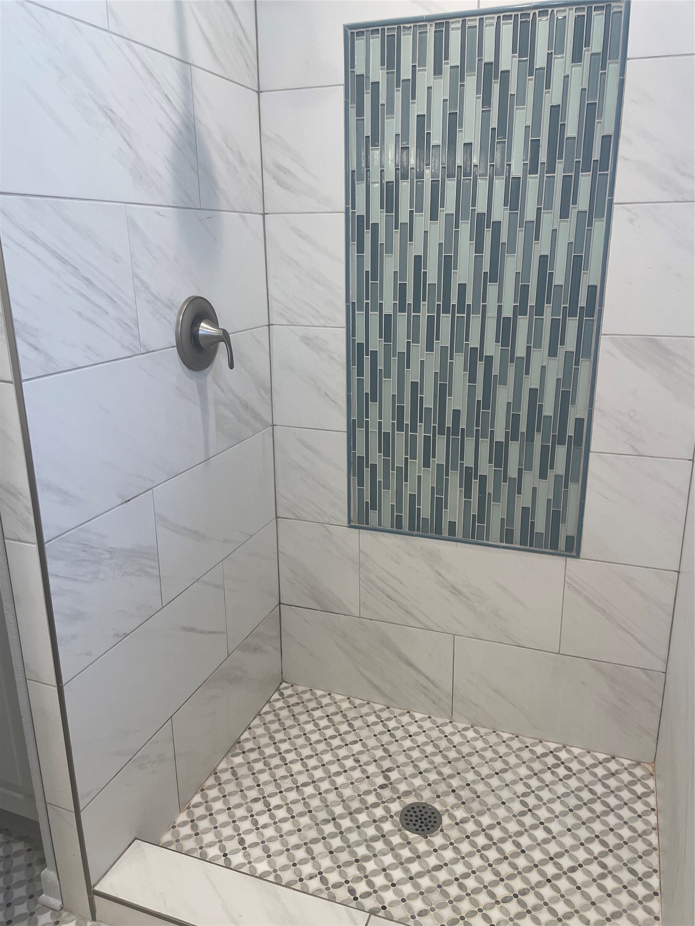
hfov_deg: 53.1
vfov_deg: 67.3
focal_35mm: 26
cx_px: 348
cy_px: 463
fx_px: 696
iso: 80
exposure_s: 1/120
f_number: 1.6
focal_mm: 4.2
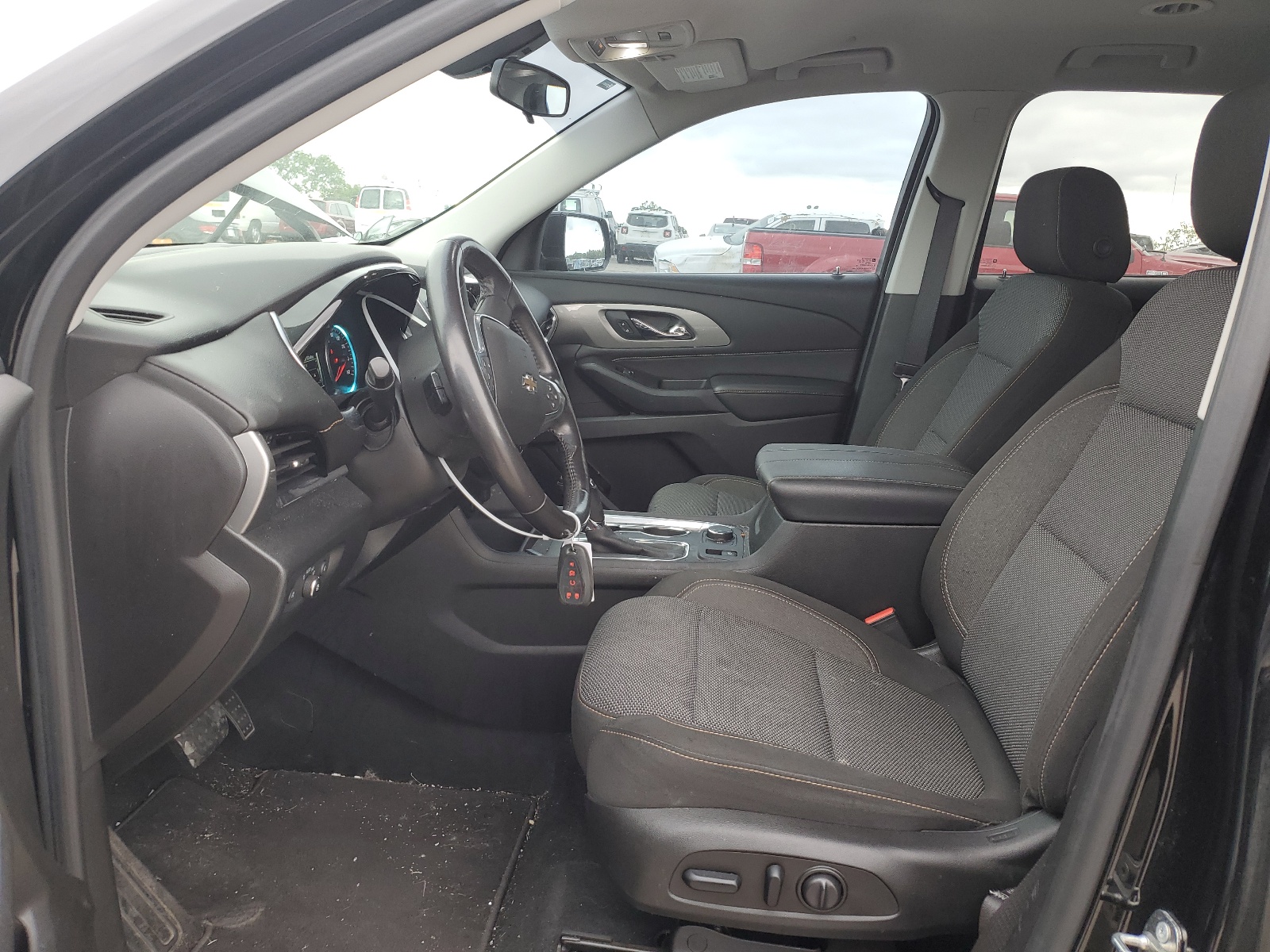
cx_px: 635
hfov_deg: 67.3
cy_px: 476
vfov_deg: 53.1
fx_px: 954
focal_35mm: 26
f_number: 1.5
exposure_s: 1/60.2
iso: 50
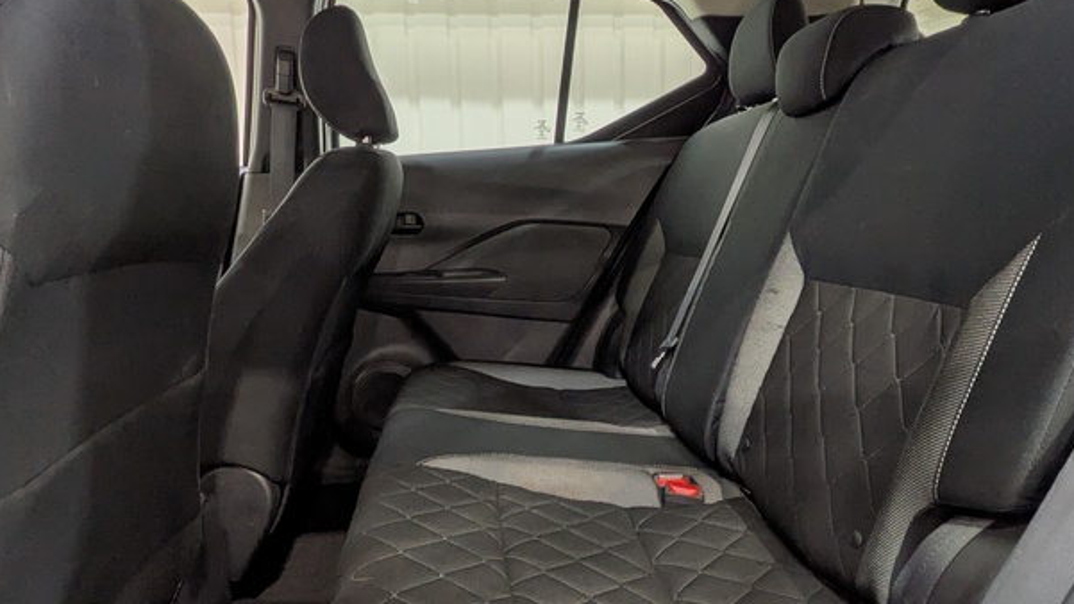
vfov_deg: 44.3
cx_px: 540
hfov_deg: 71.9
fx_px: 740
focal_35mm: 26
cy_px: 347
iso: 61
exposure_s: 1/33.3
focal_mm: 1.83
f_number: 2.2
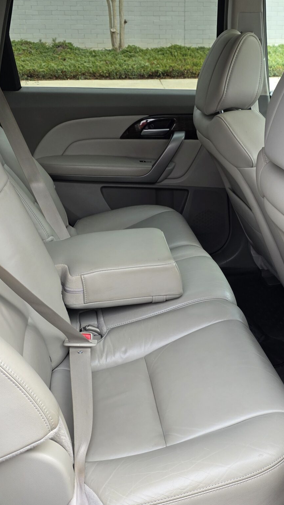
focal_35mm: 42
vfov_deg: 48.3
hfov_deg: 28.2
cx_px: 189
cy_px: 282
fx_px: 562
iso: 40
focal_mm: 6.3
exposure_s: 1/180
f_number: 1.7
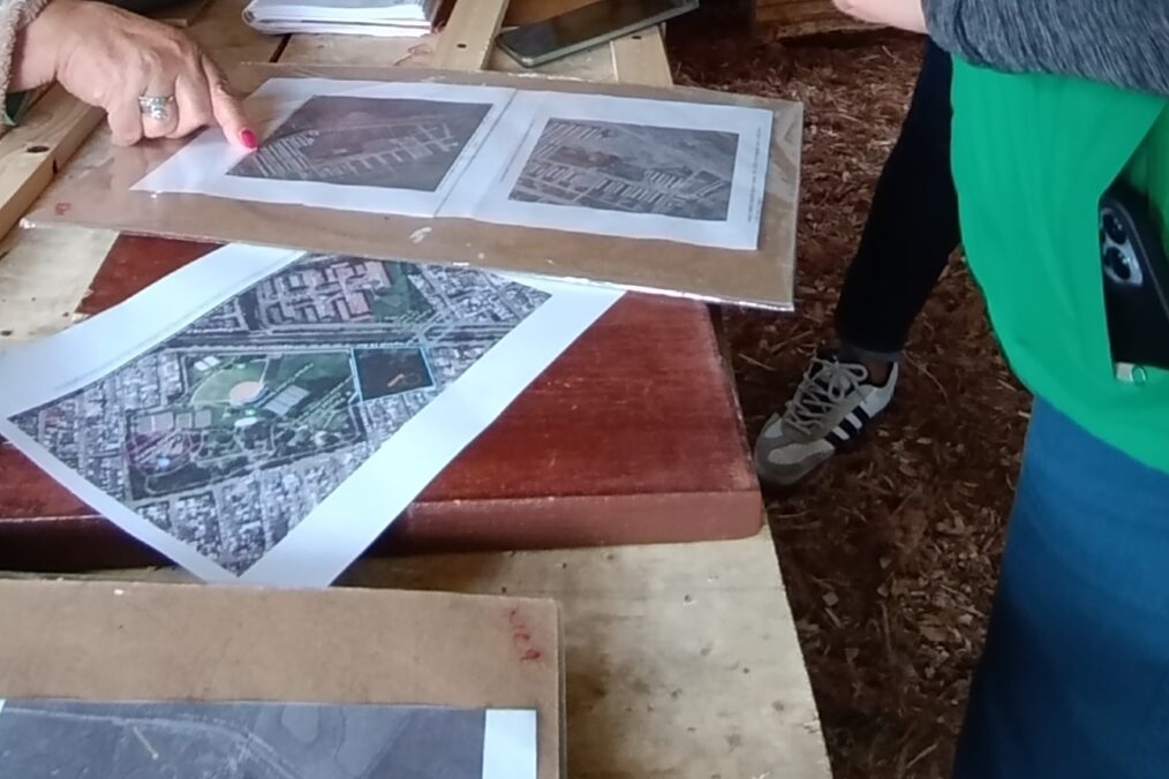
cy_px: -259
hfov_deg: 46.4
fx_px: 1364
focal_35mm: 42
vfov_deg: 26.5
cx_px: 618
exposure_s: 1/120
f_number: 2.2
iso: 320
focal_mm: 1.65
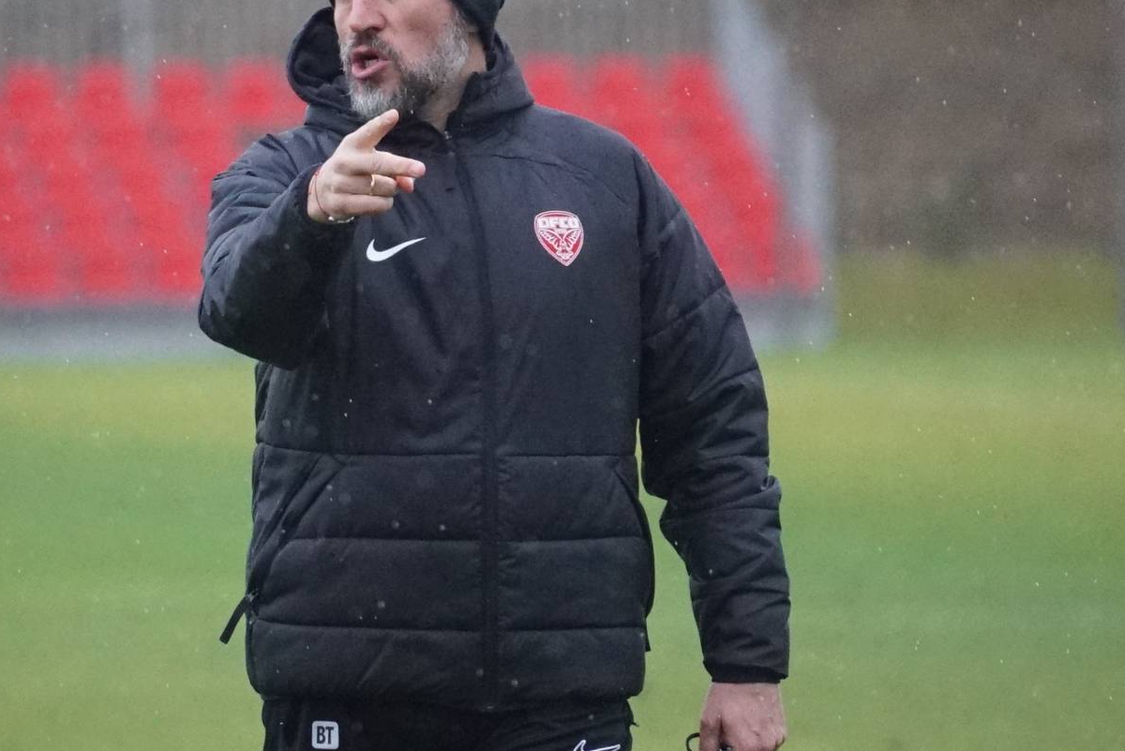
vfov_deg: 1.6
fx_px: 26258
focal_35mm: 840
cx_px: 408
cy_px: 269
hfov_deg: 2.5
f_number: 6.3
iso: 12800
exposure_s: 1/2000
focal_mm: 350
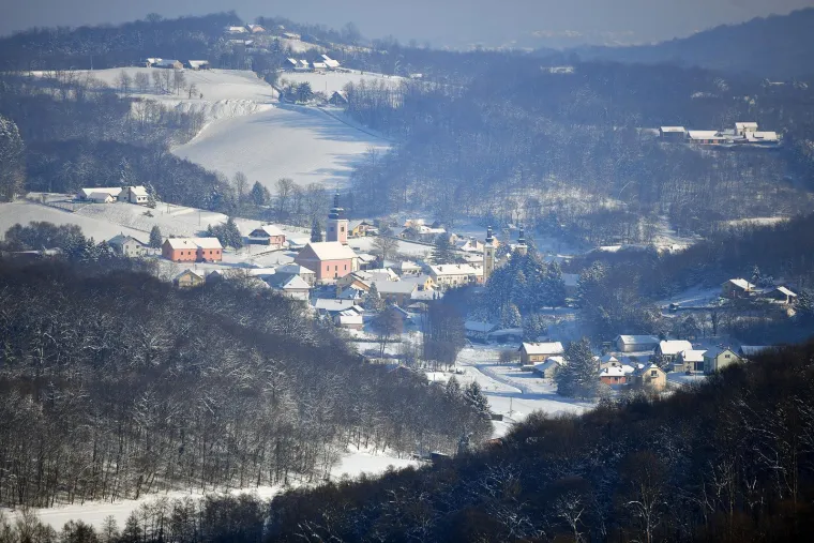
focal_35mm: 200
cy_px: 272
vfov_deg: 6.9
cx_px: 407
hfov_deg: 10.3
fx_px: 4523
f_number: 5
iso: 31
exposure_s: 1/800
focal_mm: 200
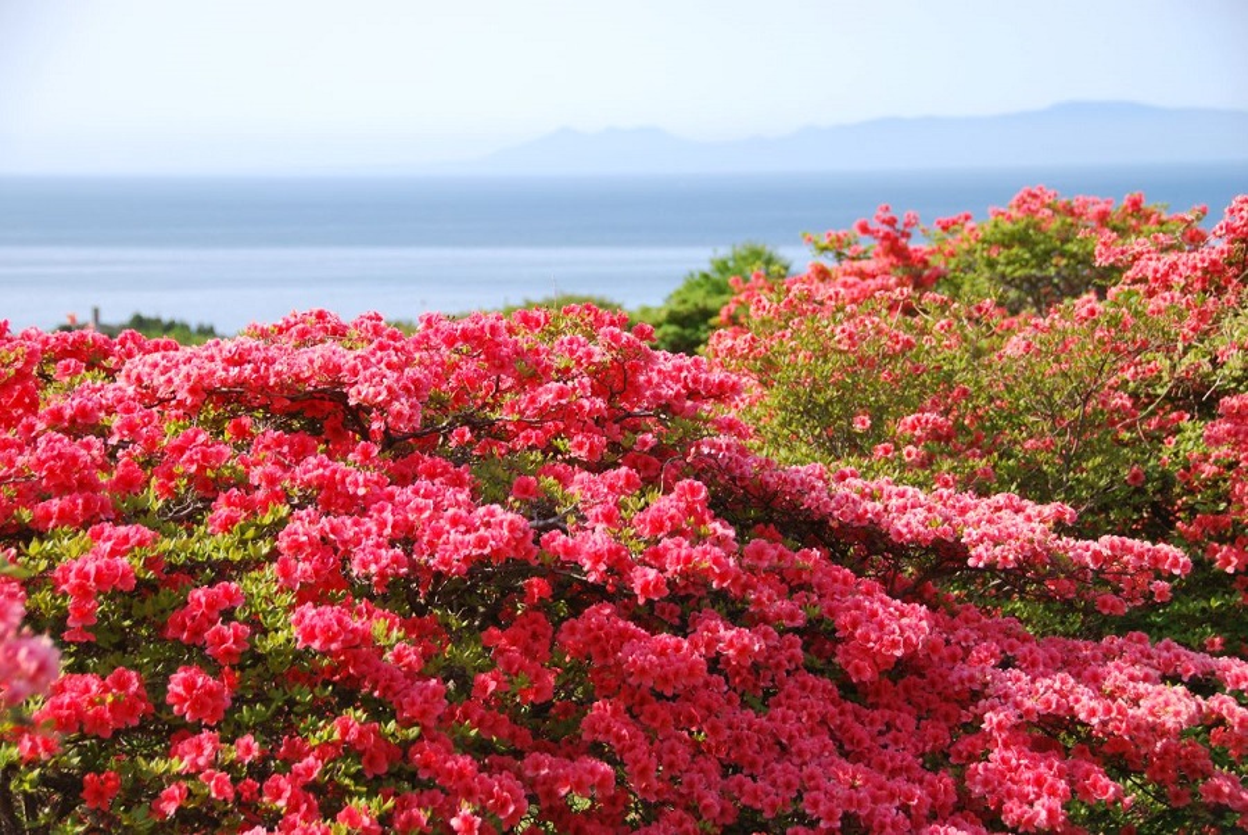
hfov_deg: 24.2
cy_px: 418
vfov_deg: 16.3
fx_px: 2915
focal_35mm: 84
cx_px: 624
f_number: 5.6
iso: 200
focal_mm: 56
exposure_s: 1/500
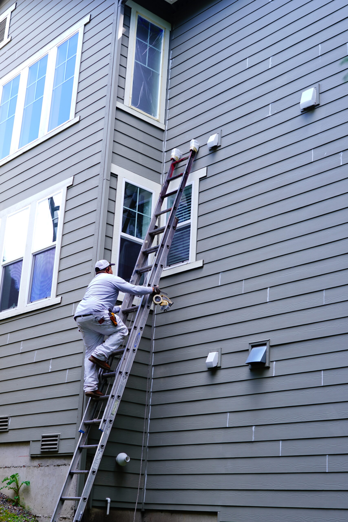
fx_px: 761
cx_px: 174
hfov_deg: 25.8
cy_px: 261
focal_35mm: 52
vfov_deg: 37.8
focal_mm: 35
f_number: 2.8
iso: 50
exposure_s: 1/100
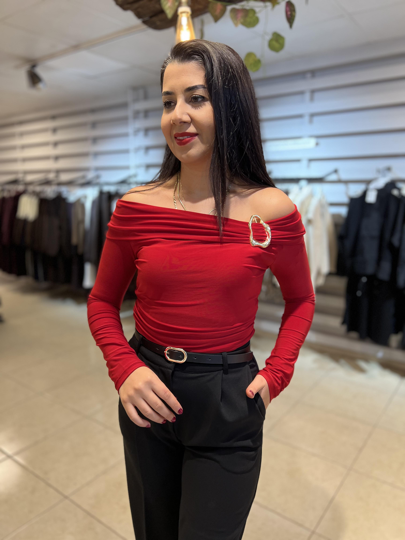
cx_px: 202
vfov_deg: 67.3
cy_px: 270
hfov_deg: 53.1
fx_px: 406
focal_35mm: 26
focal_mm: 5.7
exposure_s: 1/100
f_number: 1.5
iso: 125
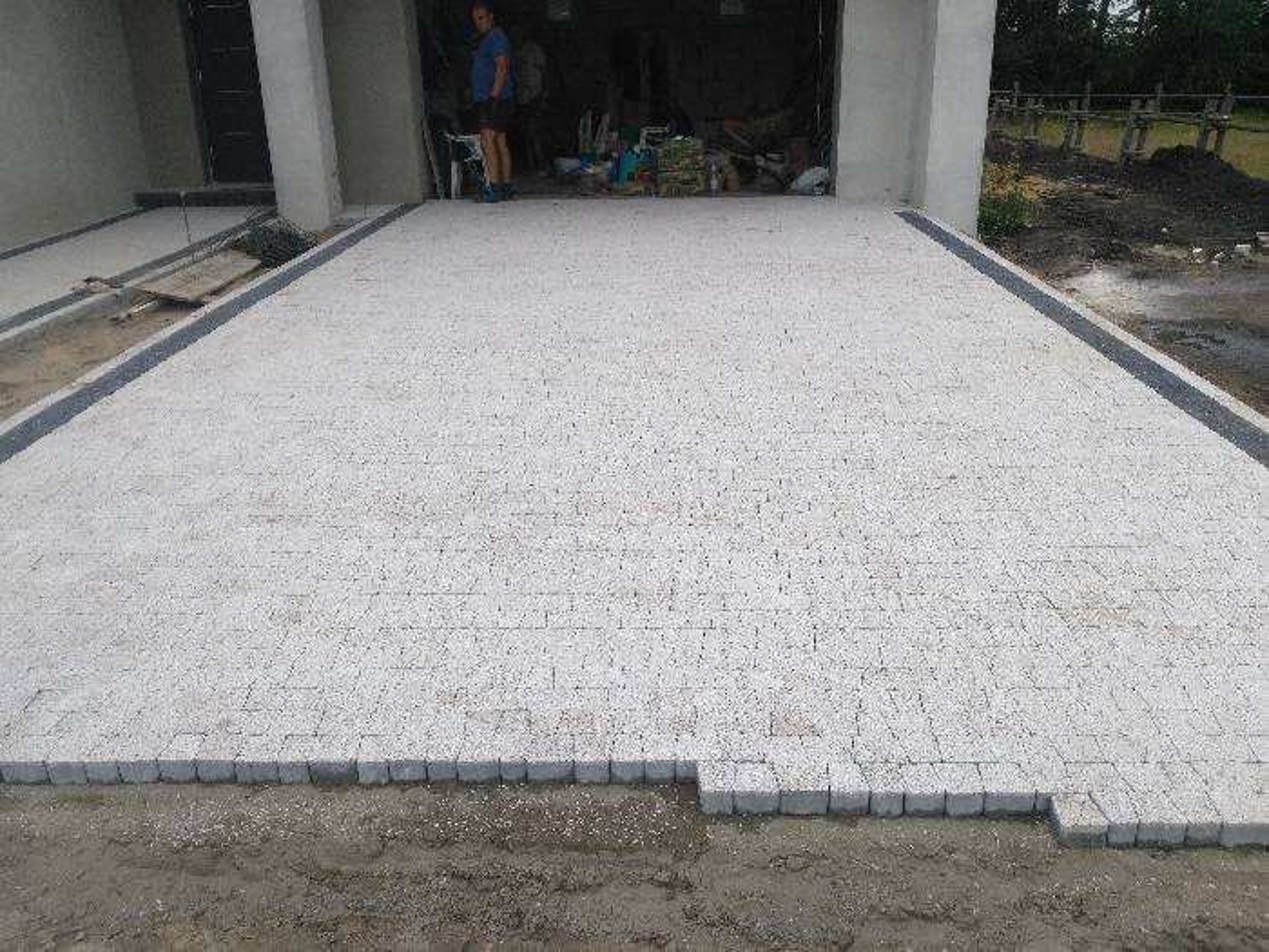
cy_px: 476
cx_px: 634
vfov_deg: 49.7
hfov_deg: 63.4
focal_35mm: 28
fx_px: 1026
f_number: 2
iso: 100
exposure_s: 1/339
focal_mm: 2.96
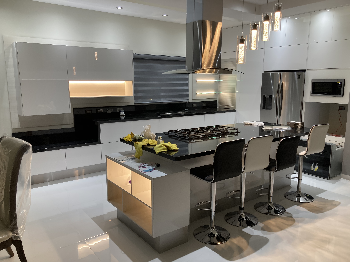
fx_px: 283
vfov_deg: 49.7
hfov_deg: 63.4
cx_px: 175
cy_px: 131
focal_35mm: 28
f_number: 1.8
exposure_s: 1/60
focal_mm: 3.99
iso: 80
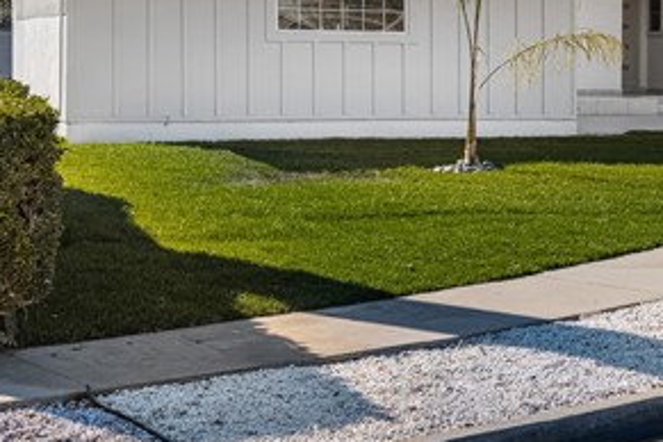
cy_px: 64
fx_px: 1215
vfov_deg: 20.3
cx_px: 597
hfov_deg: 29.3
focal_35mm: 66
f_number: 6.3
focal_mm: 30
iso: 100
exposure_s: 1/800
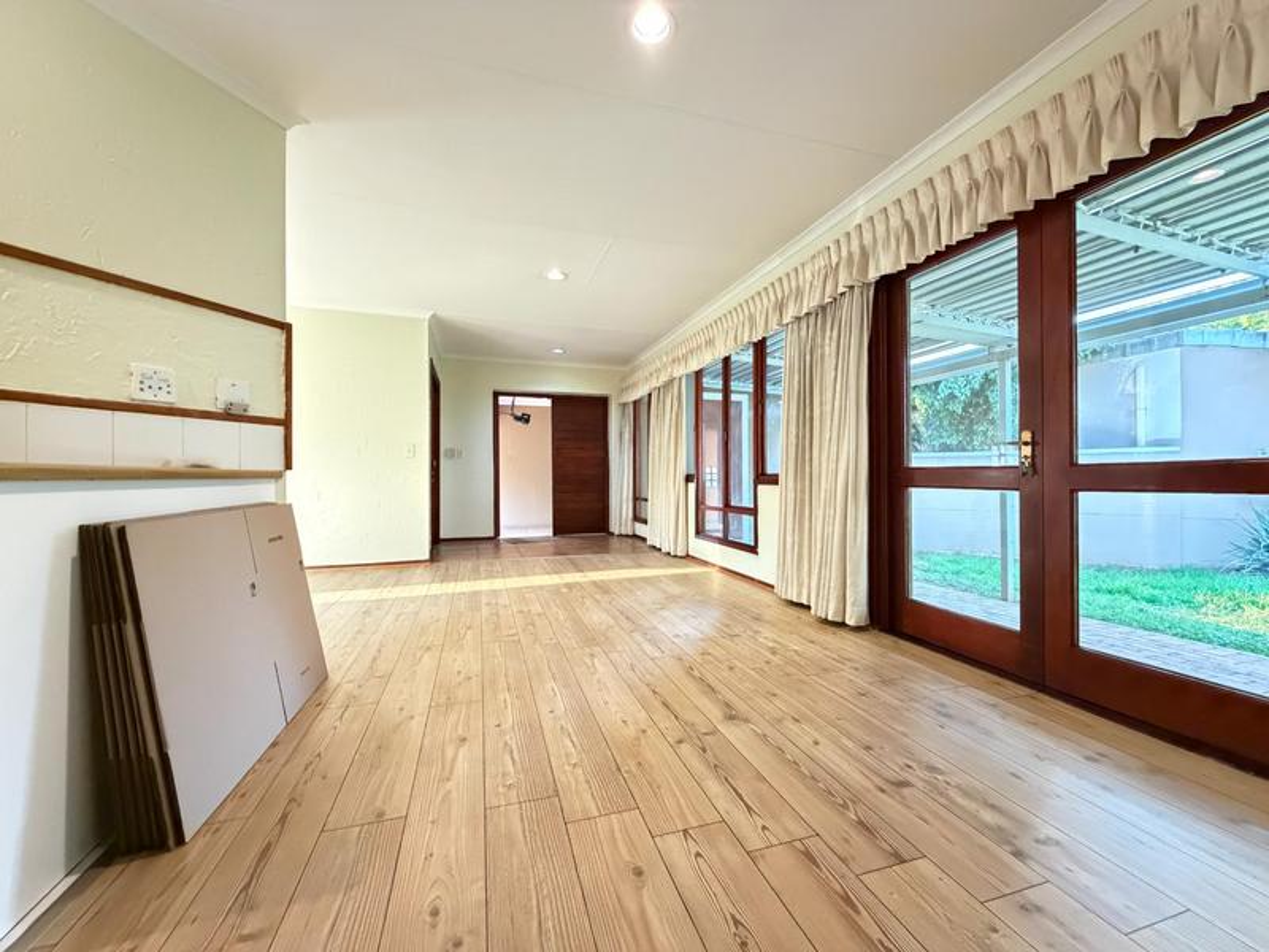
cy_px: 476
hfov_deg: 102.1
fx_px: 513
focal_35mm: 14
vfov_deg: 85.7
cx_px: 634
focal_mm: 2.22
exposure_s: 1/50
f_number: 2.2
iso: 1250
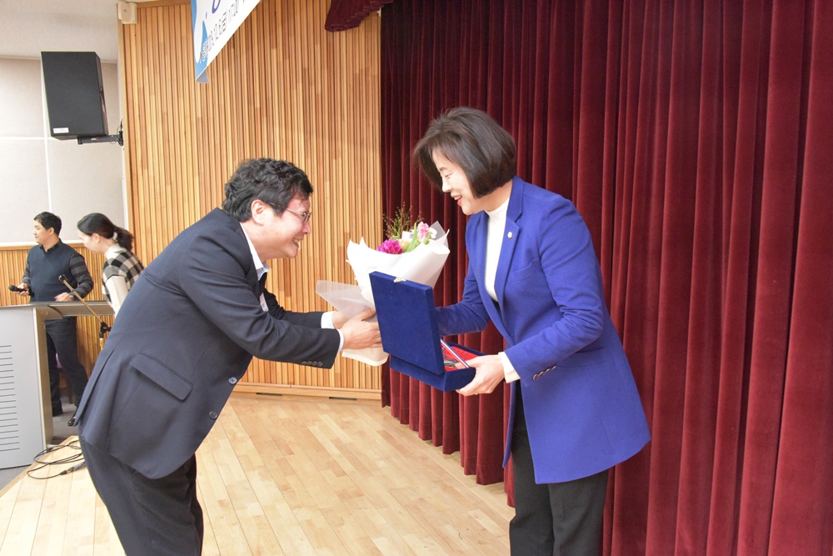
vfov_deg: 41.1
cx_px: 416
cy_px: 278
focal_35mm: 32
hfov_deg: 58.7
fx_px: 741
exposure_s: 1/60
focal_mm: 32
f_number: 9
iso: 10000
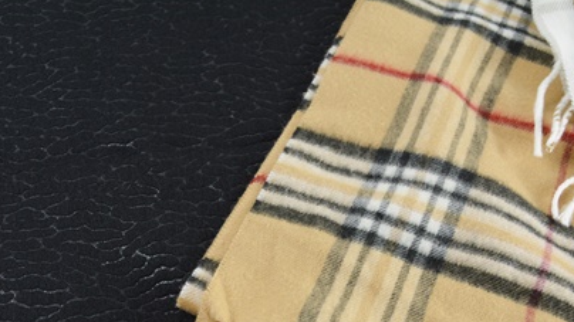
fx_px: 852
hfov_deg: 36.9
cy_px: 281
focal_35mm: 56
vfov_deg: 21.0
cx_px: 205
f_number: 5
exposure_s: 1/100
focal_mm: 24
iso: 400
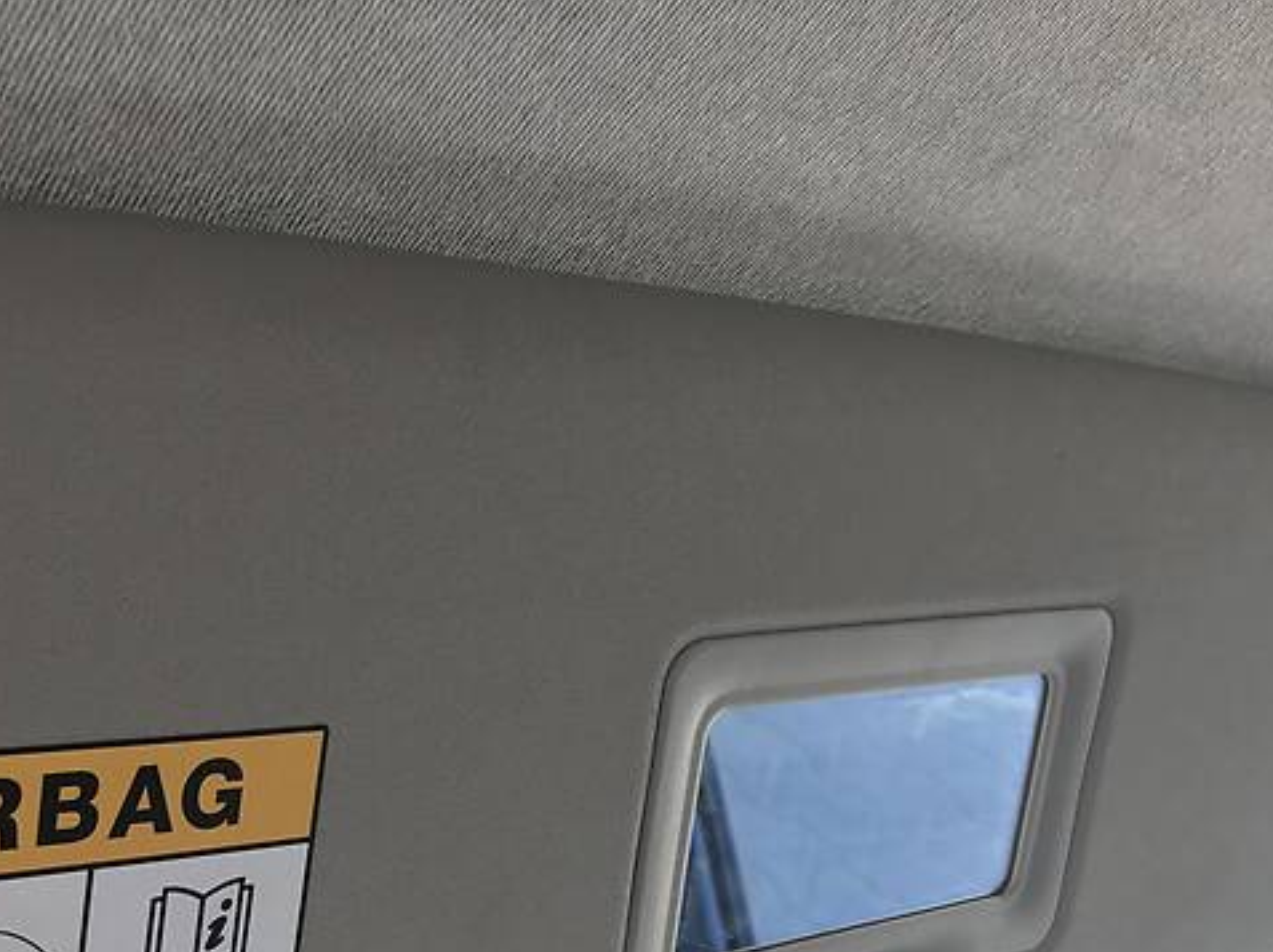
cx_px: 435
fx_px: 1727
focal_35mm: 47
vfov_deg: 30.7
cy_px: 608
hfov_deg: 40.0
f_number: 1.8
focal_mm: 4
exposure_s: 1/113
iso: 20
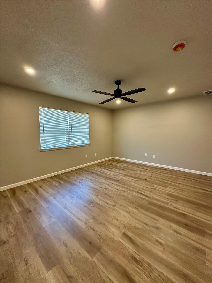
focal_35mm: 14
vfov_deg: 102.1
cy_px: 142
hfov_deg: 85.7
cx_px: 106
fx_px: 114
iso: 200
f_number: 2.2
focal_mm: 2.22
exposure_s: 1/60
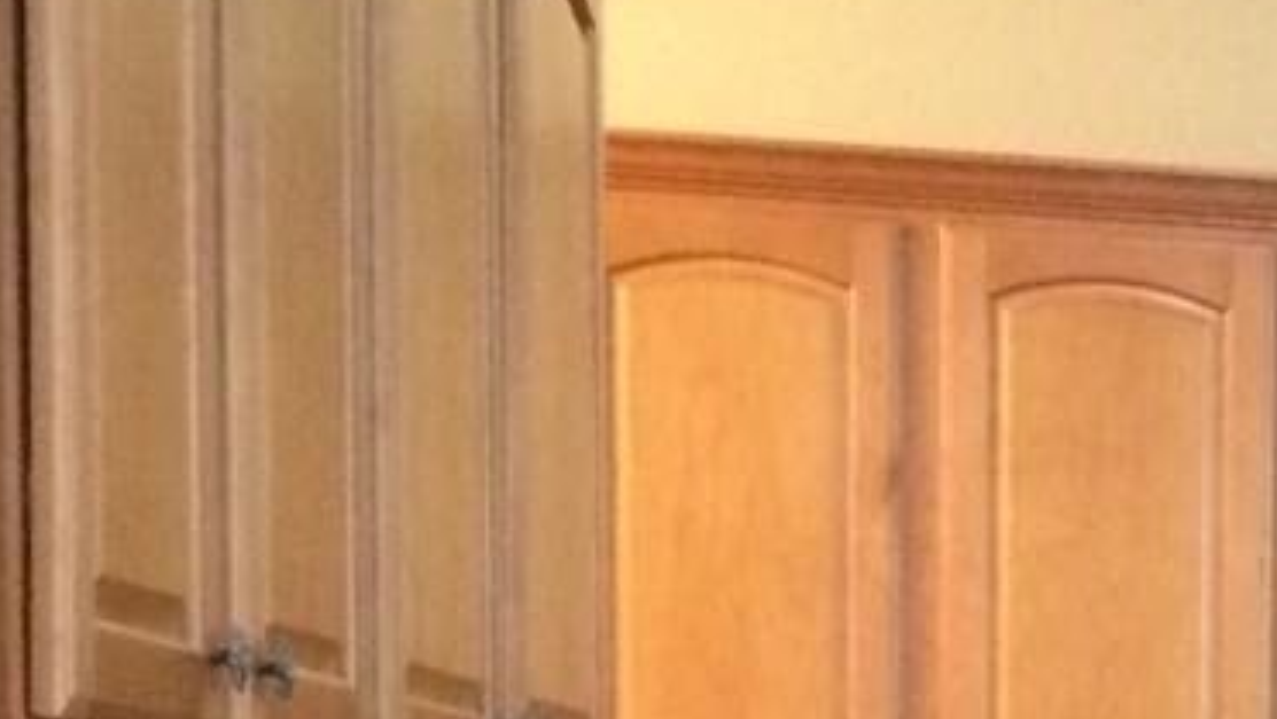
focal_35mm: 141
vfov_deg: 8.0
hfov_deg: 14.1
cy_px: 1631
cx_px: 2027
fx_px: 4776
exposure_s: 1/30
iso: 320
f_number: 2.2
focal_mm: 4.12
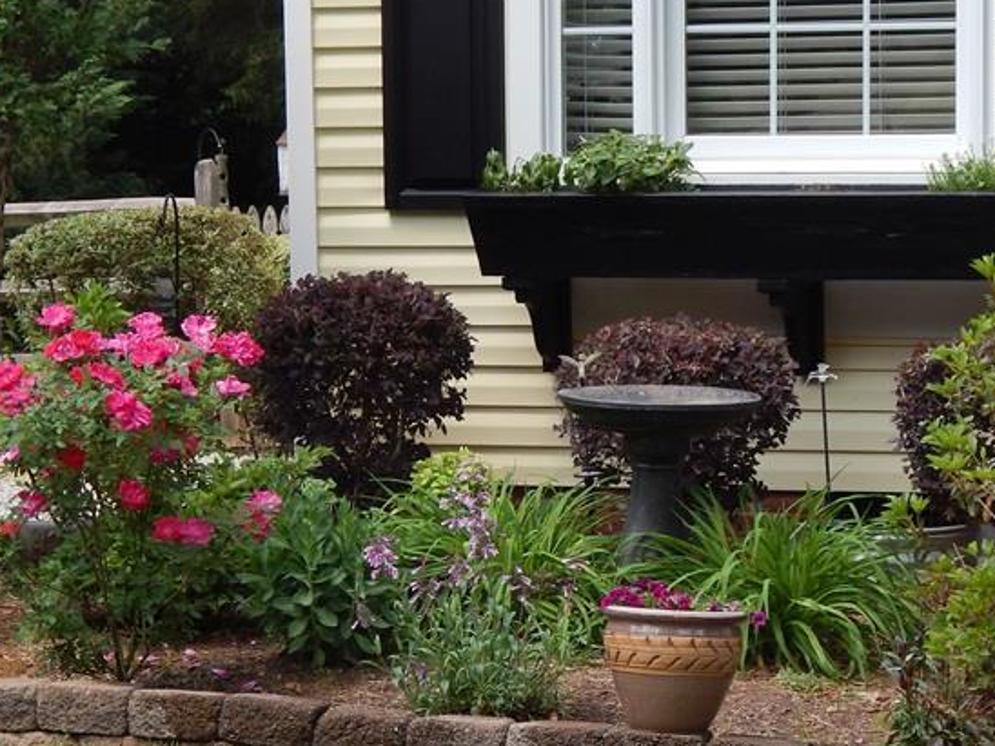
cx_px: 557
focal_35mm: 129
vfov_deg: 11.5
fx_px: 3708
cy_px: 525
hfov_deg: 15.3
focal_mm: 12.3
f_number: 4.1
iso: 125
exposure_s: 1/250
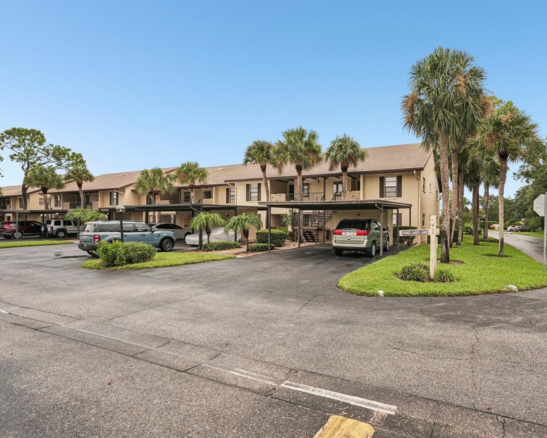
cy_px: 219
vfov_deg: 70.8
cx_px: 330
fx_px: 308
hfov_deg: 82.2
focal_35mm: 19
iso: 400
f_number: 8
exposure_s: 1/320
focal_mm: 16
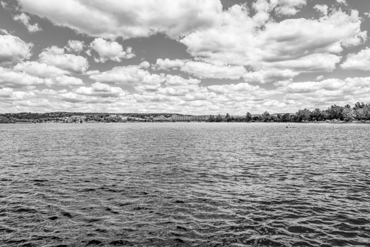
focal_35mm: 24
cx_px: 185
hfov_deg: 73.7
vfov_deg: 53.1
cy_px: 124
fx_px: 247
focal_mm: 24
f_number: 10
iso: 100
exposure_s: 1/320
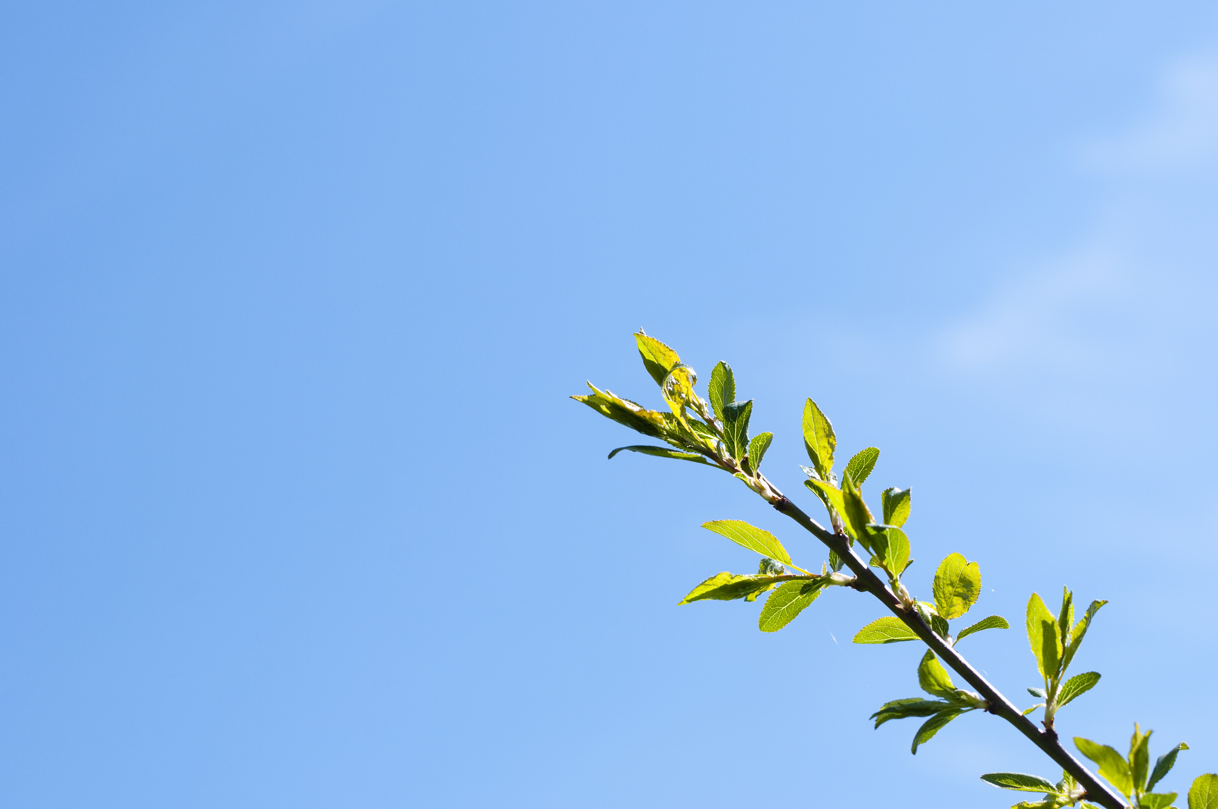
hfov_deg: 27.0
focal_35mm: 75
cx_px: 609
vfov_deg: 18.1
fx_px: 2534
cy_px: 404
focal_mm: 50
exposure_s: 1/1000
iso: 200
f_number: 5.6
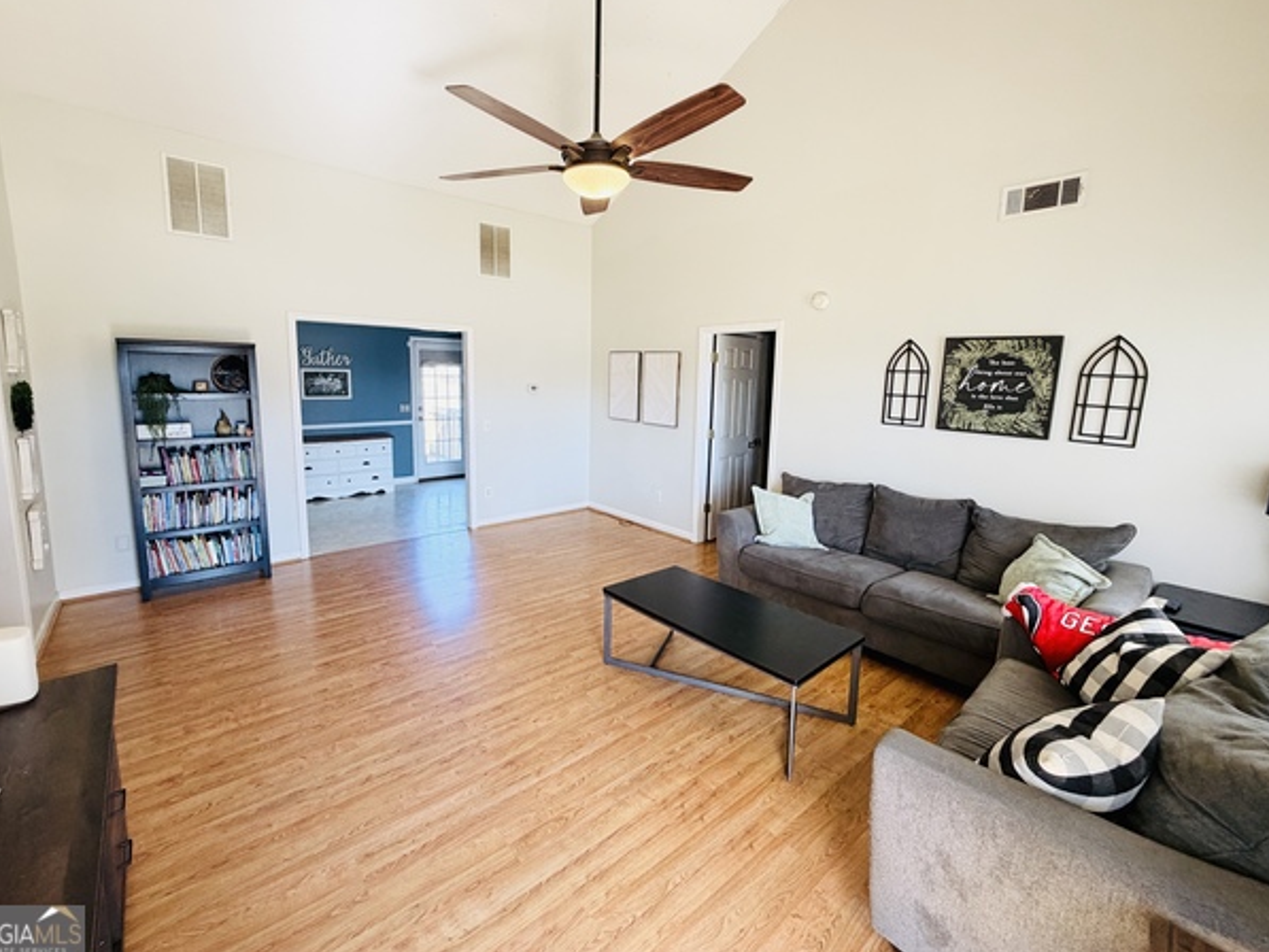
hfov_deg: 98.1
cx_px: 612
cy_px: 446
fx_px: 550
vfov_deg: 81.7
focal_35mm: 15
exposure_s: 1/120
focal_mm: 2.22
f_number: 2.2
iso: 200
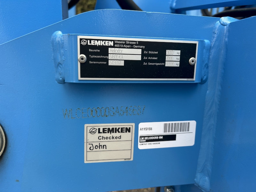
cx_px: 128
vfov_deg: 53.1
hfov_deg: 67.3
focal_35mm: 26
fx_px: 192
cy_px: 96
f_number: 1.5
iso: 64
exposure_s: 1/121
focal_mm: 5.7
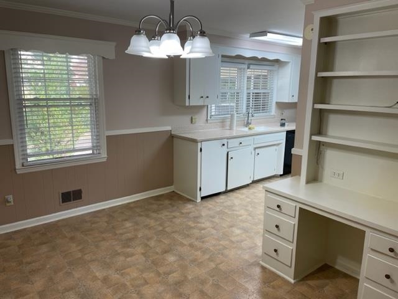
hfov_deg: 67.3
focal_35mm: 26
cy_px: 150
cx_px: 199
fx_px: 299
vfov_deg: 53.1
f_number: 1.6
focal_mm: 4.2
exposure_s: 1/120
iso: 100
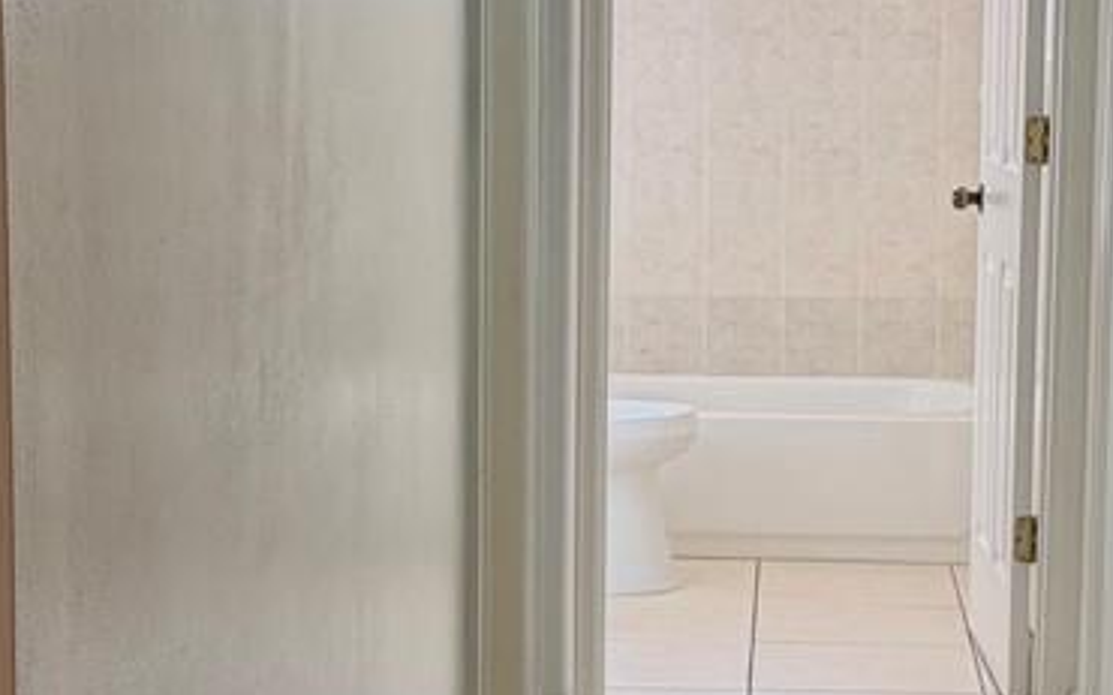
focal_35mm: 110
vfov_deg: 11.9
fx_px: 3336
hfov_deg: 18.9
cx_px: 641
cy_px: 397
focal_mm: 6.76
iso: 125
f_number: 1.78
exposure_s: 1/167
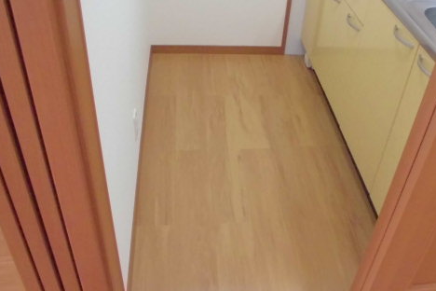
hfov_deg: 51.7
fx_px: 448
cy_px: 127
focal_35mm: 37
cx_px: 253
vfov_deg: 35.9
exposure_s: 1/60
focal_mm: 4.6
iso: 800
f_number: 3.5
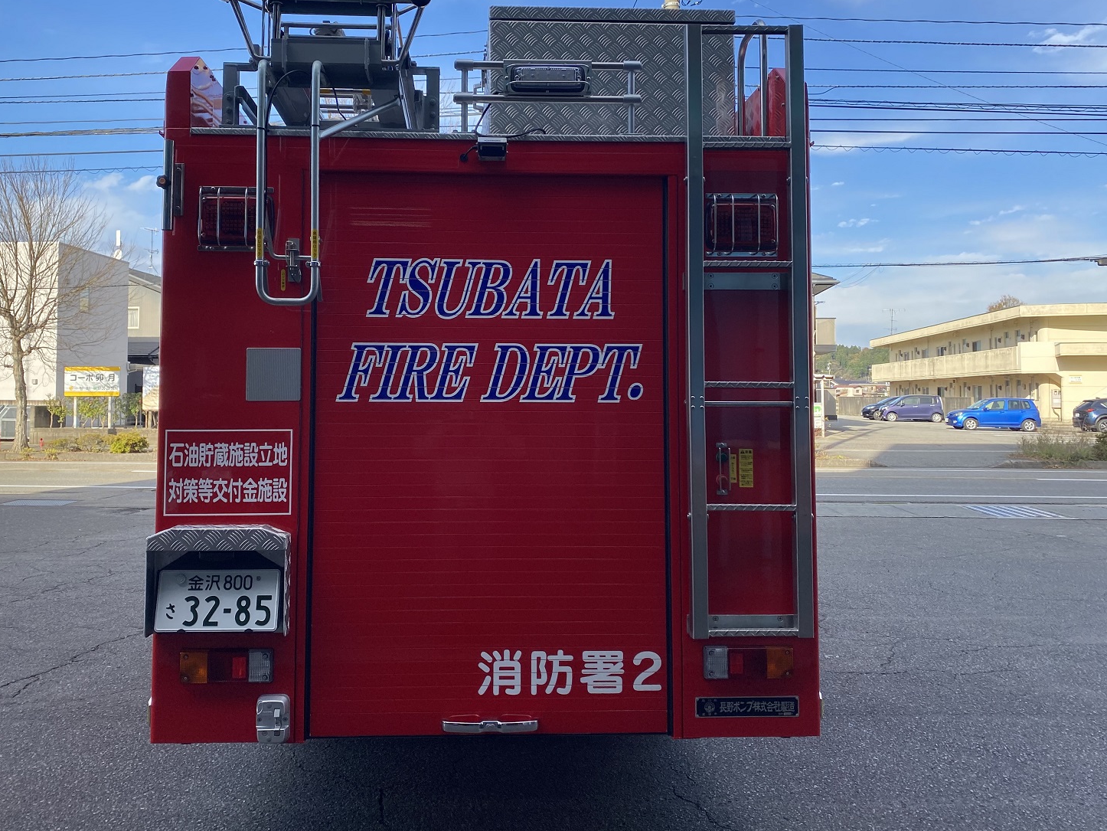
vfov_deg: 48.2
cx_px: 511
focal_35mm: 29
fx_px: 928
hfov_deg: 61.6
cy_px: 373
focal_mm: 4.25
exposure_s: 1/990
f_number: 1.8
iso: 32
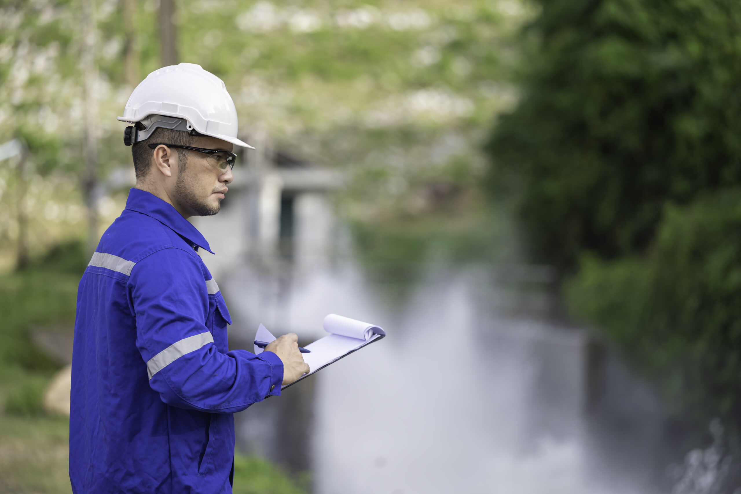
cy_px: 247
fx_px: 2573
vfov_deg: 11.0
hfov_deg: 16.4
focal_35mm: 125
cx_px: 370
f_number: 2.8
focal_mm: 125
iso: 100
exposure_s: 1/500
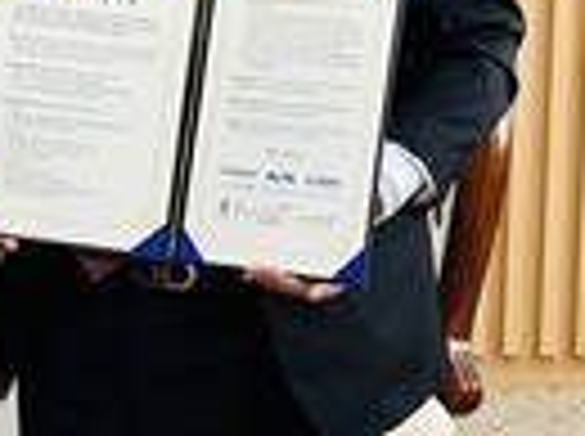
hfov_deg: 8.6
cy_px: 9
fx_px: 3745
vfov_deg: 6.7
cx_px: -446
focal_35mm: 222
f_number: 1.78
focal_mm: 6.86
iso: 64
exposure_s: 1/152
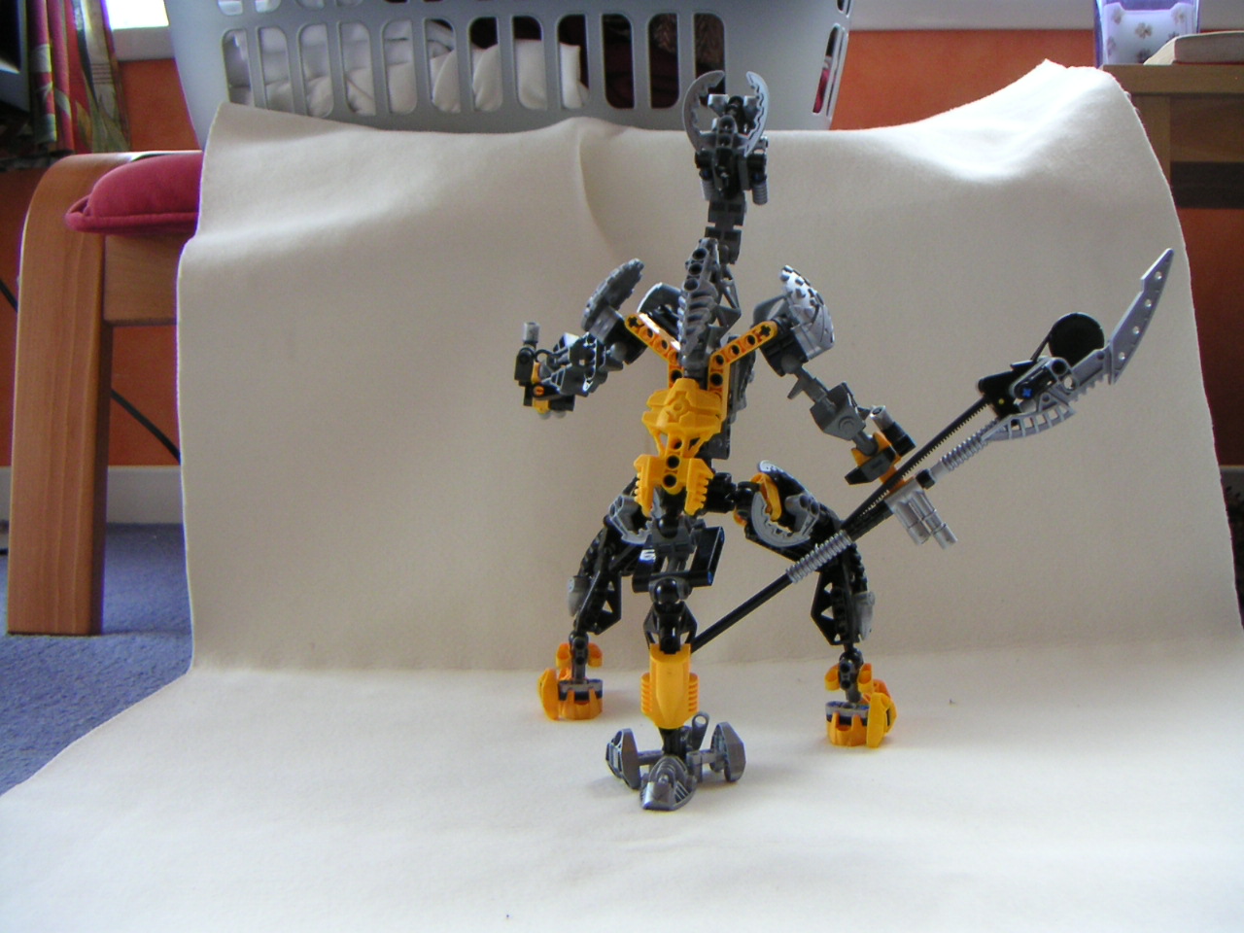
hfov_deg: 50.1
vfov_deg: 38.7
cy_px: 466
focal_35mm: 37
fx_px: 1330
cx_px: 622
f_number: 2.8
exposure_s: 1/45
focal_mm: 4.8
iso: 100
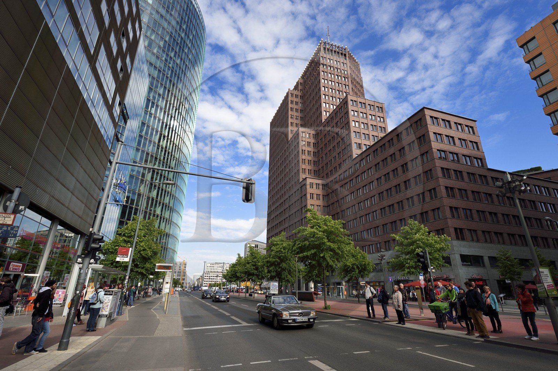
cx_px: 279
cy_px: 186
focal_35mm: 18
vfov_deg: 67.3
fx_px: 279
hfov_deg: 90.0
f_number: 11
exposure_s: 1/250
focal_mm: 18
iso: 200
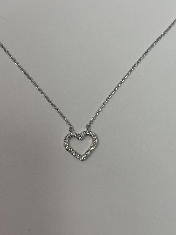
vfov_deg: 36.8
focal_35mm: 52
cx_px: 88
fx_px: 353
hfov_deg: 28.0
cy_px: 118
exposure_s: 1/100
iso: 40
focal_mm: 5.96
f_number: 1.6
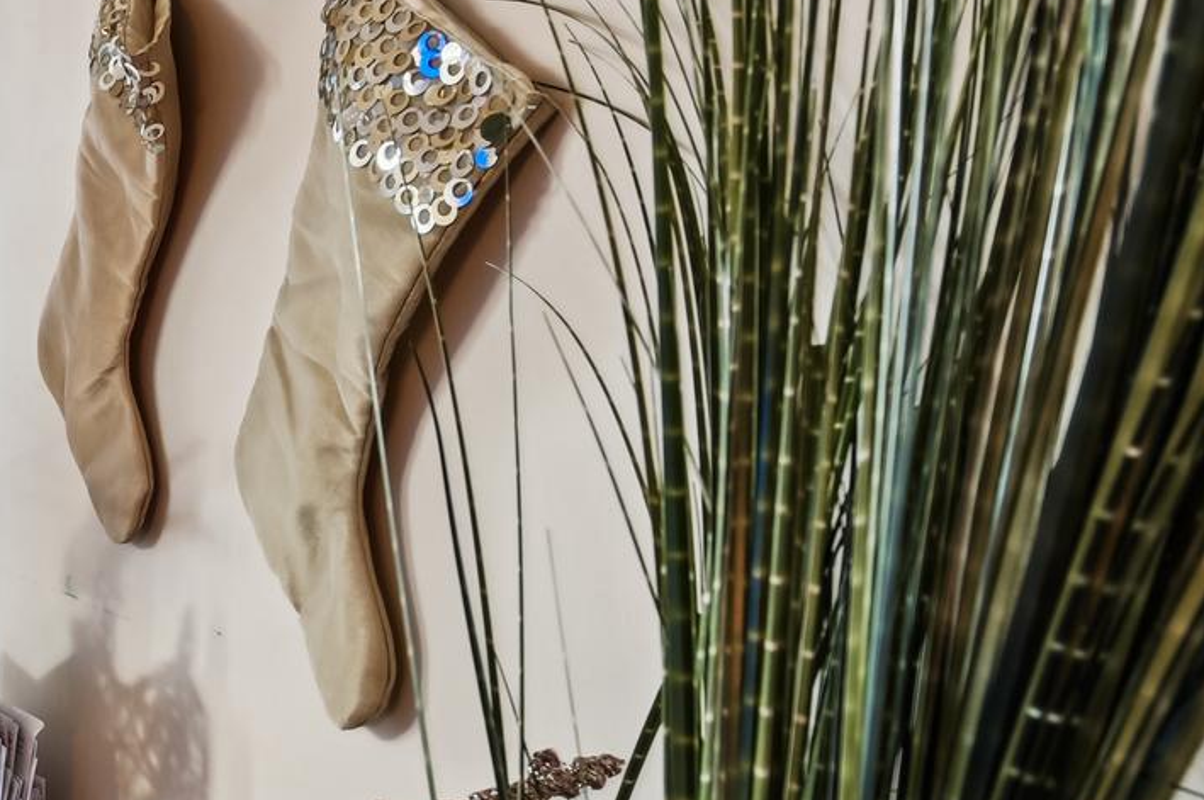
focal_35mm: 52
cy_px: 369
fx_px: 1737
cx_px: -479
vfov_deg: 25.9
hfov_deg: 28.7
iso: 100
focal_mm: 18
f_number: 8
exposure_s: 1/3.33
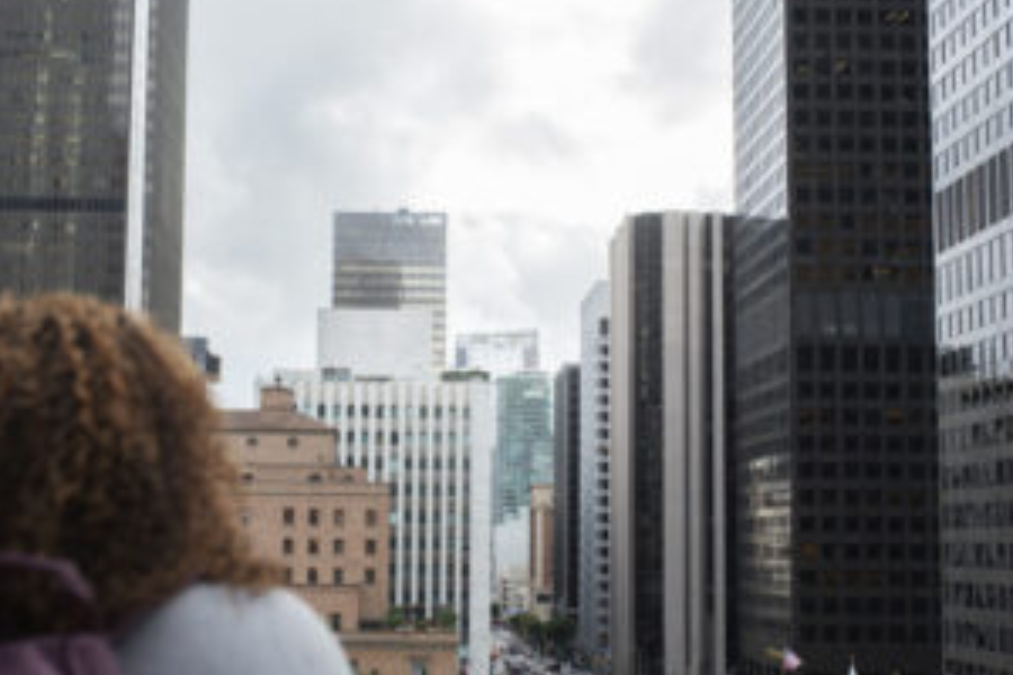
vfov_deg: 21.6
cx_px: 442
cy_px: 341
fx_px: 1773
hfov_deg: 31.9
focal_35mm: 63
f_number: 3.5
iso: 200
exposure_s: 1/640
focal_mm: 35
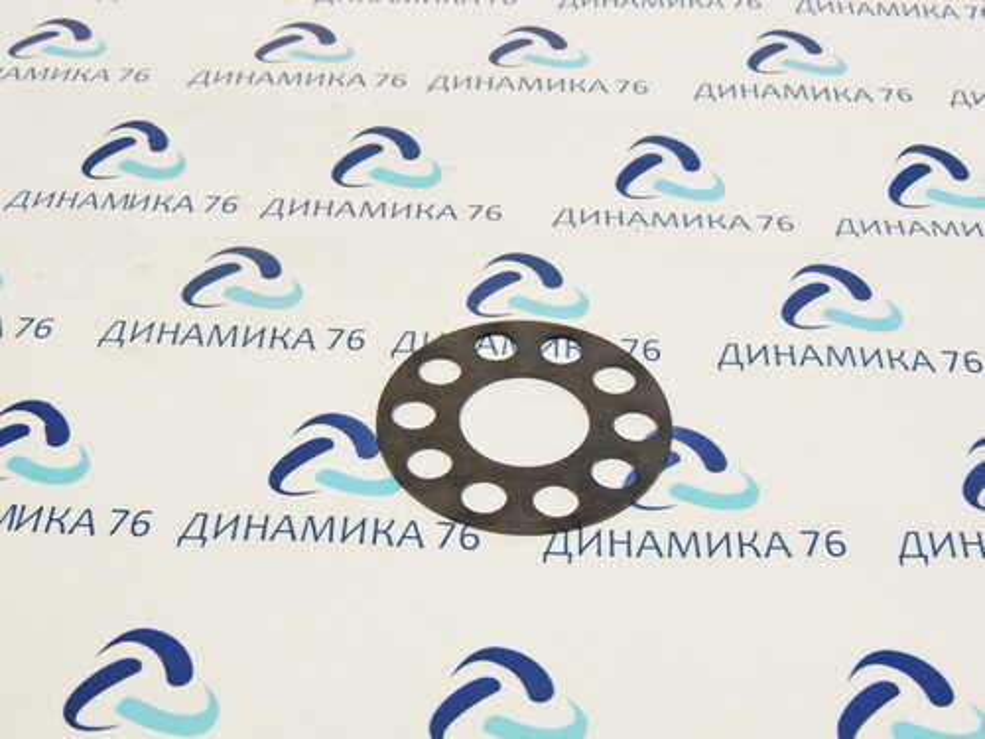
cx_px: 492
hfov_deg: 34.9
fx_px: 1565
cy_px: 370
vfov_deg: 26.6
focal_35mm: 55
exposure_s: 1/30
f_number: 3.7
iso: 400
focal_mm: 9.8
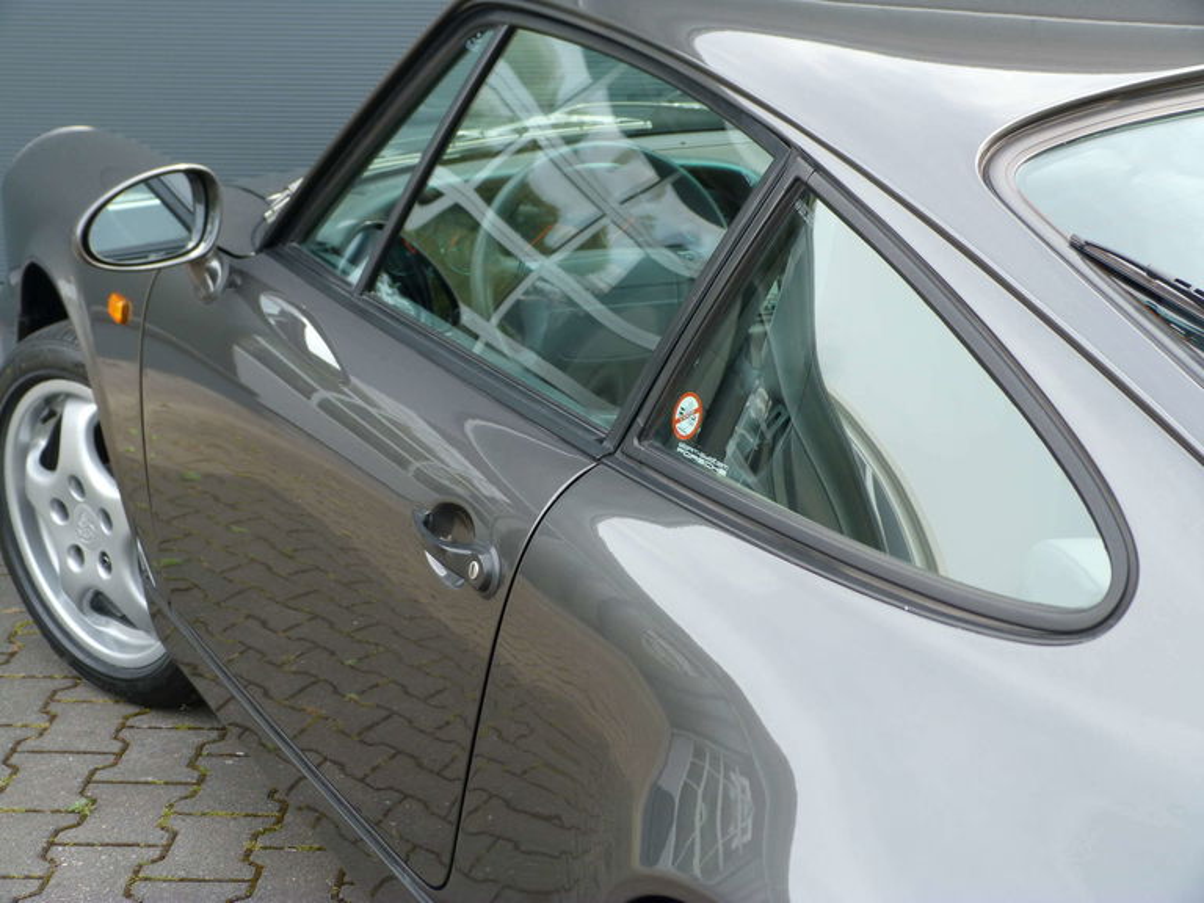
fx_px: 2296
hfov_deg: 29.4
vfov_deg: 22.3
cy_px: 452
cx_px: 602
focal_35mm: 66
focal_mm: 11.8
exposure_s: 1/80
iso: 80
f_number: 3.3
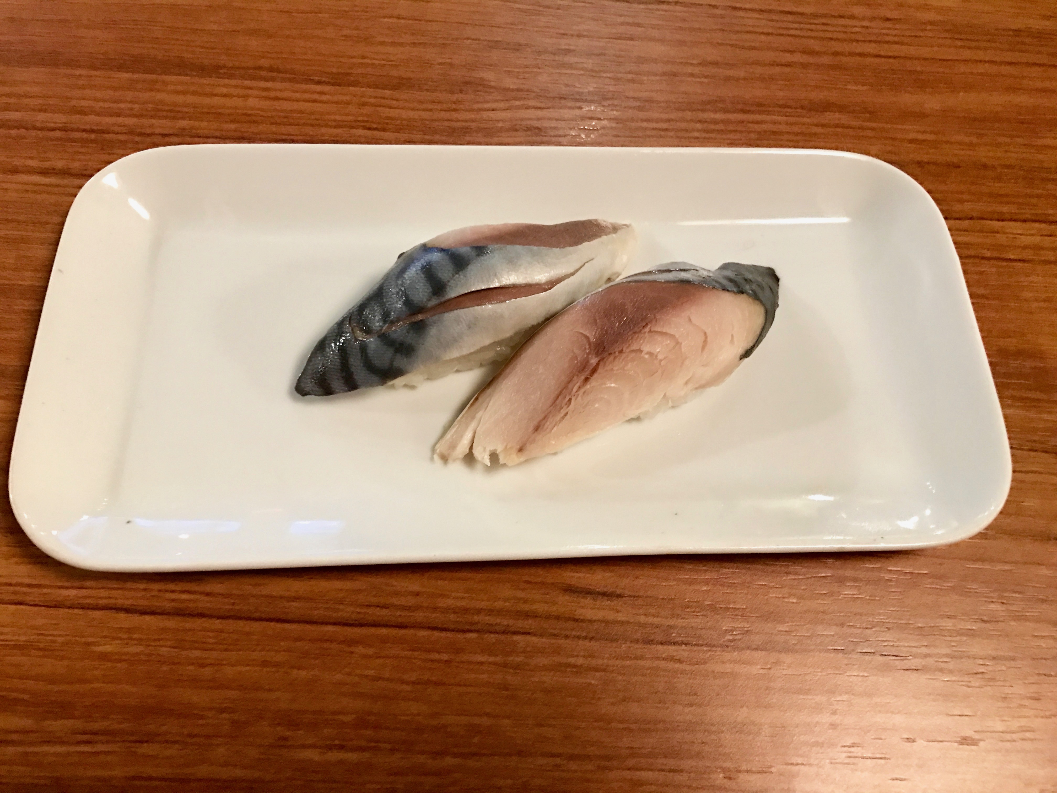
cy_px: 396
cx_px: 528
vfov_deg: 49.7
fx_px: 855
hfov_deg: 63.4
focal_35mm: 28
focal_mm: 3.99
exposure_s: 1/6
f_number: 1.8
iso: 80
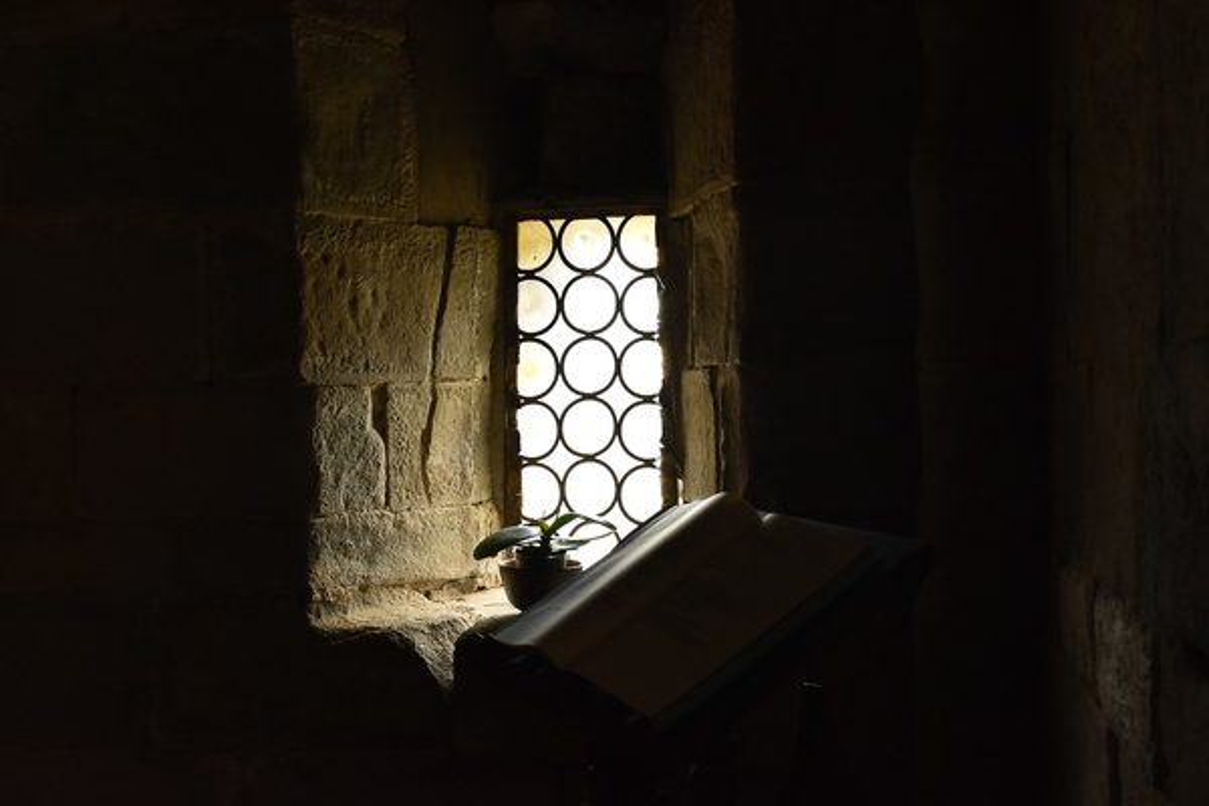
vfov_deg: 30.8
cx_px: 604
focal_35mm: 44
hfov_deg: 45.0
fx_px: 1461
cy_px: 403
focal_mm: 29
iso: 800
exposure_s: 1/20
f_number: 8
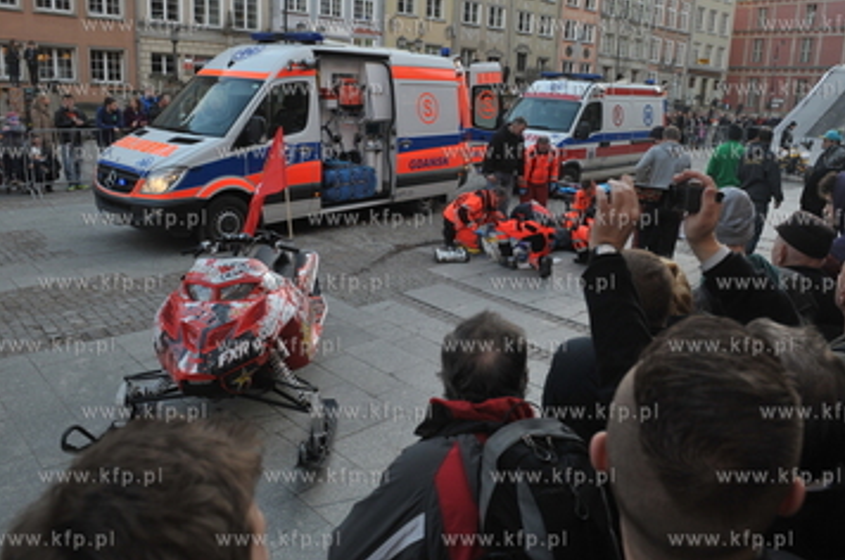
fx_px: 633
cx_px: 453
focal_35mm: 27
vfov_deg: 47.7
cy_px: 249
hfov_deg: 67.4
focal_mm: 24
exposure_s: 1/200
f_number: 5.6
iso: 640
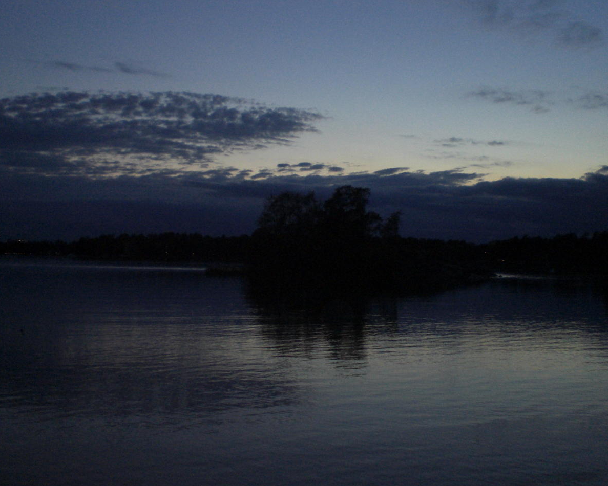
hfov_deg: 45.8
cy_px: 244
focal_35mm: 40
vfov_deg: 37.3
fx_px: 720
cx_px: 304
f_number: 3.1
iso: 200
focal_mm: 6.3
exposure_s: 1/60
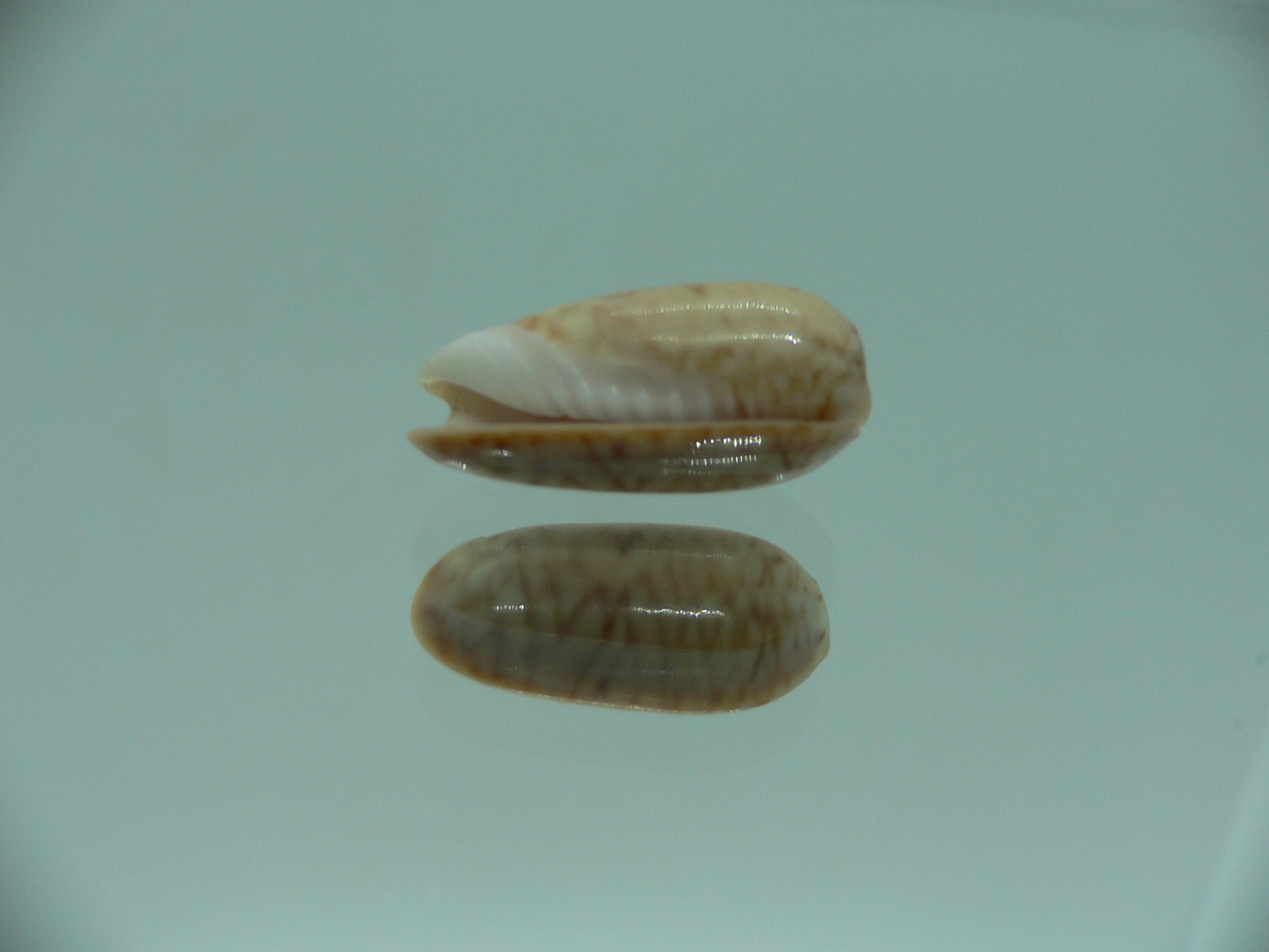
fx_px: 1283
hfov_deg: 52.6
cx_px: 634
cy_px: 476
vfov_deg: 40.7
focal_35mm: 35
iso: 80
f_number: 2.8
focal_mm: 4.6
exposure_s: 1/80
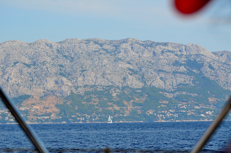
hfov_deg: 18.2
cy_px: 76
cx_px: 116
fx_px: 720
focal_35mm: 112
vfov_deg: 12.1
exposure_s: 1/2000
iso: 400
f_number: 5.6
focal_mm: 75
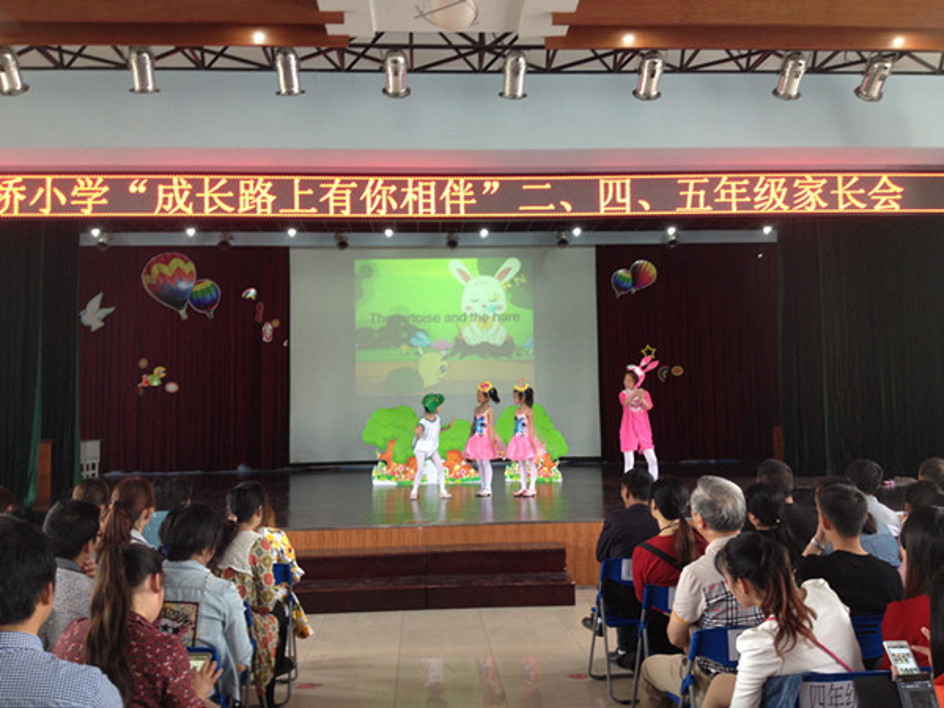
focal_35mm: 35
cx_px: 472
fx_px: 954
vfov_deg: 40.7
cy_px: 354
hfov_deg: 52.6
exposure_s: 1/20
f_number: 2.4
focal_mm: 4.28
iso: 80
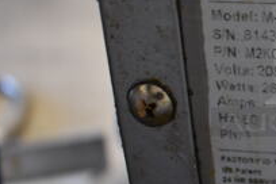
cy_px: 65
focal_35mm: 81
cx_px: 363
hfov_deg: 22.3
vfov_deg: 16.8
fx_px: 621
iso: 1400
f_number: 4
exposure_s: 1/60
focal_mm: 18
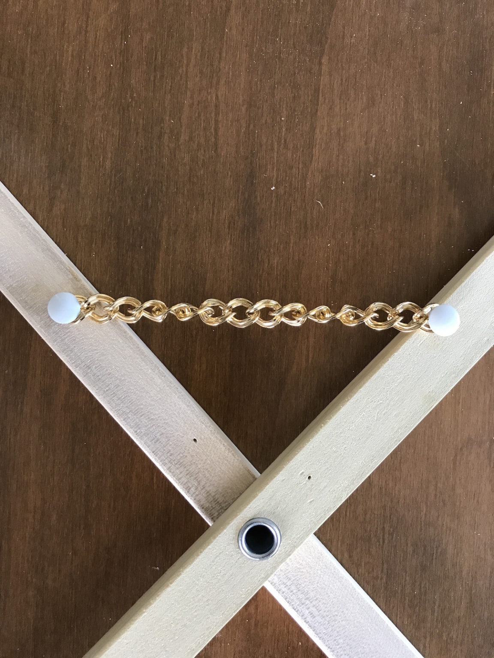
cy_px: 329
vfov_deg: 63.4
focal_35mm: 28
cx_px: 247
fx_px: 533
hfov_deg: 49.7
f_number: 1.8
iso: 40
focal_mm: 3.99
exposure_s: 1/15
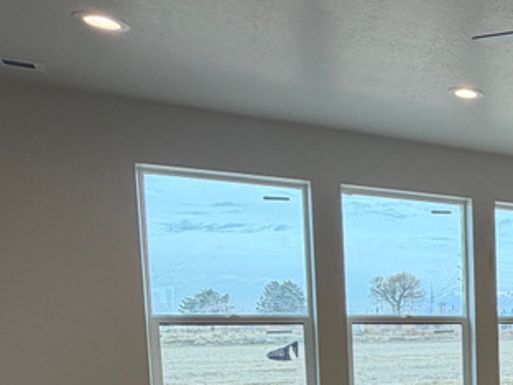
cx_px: 679
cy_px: 380
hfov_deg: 31.2
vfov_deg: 29.5
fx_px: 682
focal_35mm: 46
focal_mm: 2.22
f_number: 2.2
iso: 100
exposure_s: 1/120
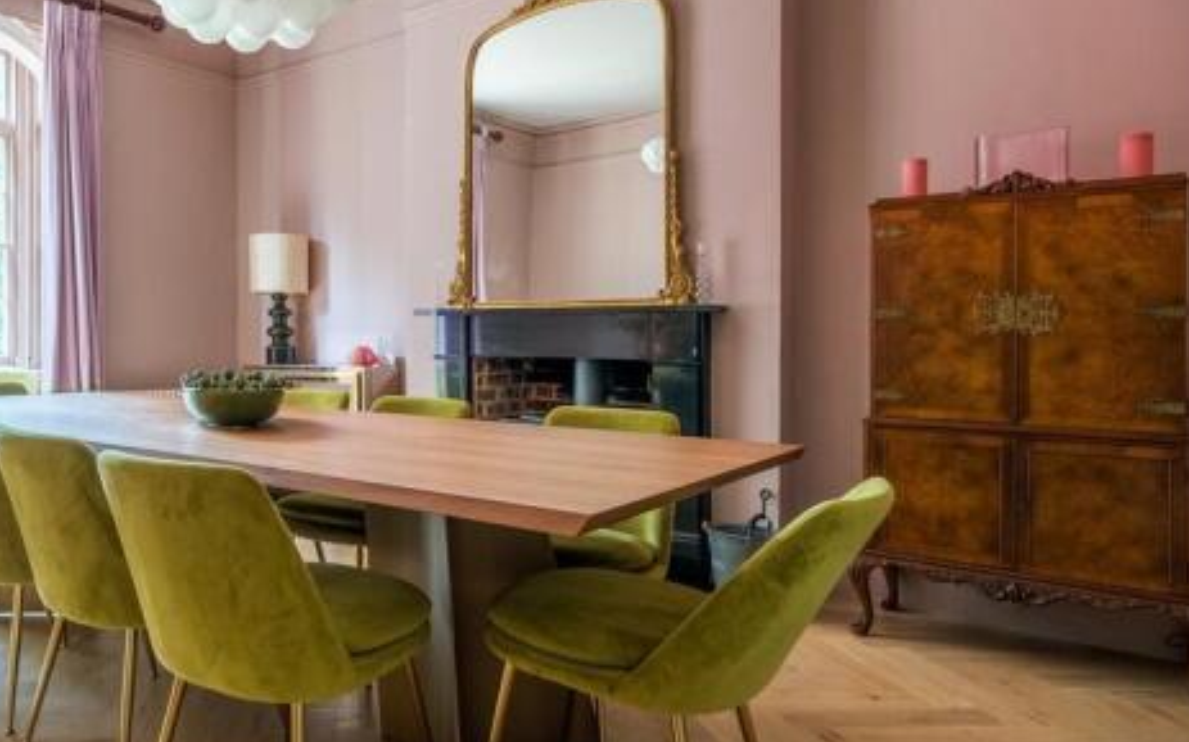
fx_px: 842
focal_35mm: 26
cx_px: 372
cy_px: 302
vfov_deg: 47.3
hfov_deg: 68.0
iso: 160
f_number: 7.1
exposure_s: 1/1.67
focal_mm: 11.8
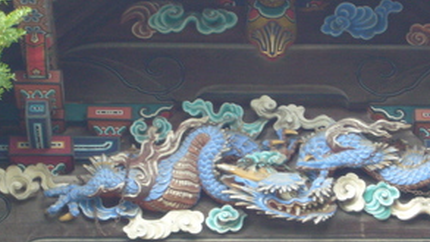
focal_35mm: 171
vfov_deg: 7.1
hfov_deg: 12.6
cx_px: 295
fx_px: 1950
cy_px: 224
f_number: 5.6
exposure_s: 1/30
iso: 125
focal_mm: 16.8
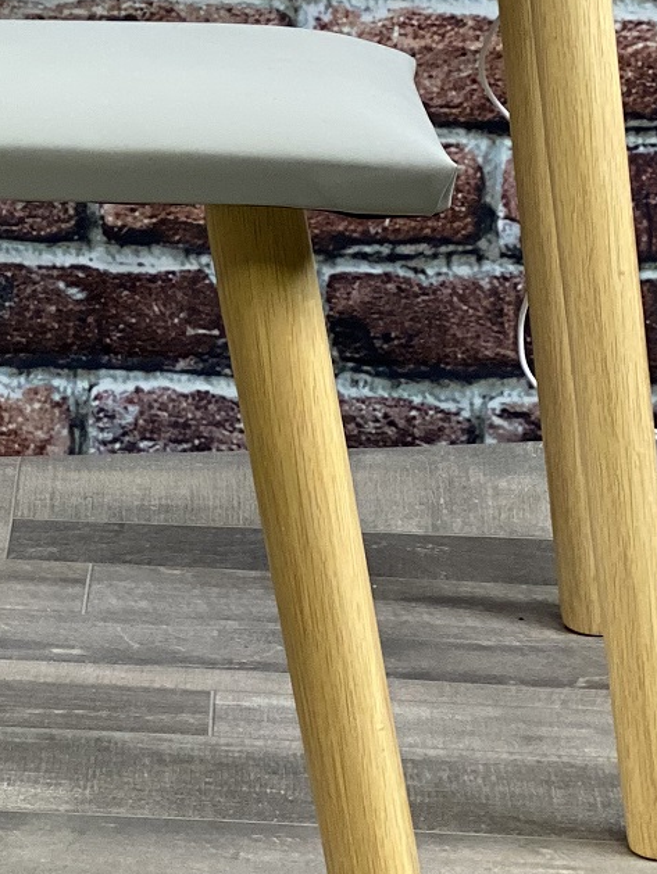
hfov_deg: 8.9
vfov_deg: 11.7
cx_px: -83
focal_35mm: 165
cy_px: -229
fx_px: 4173
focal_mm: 6
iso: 100
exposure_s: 1/120
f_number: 2
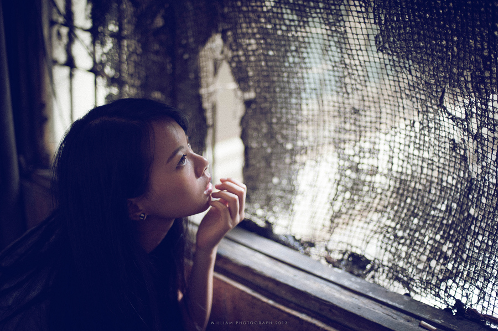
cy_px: 166
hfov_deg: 39.6
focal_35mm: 50
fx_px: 691
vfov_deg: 26.9
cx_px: 249
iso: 1250
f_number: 1.6
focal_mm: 50
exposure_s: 1/80
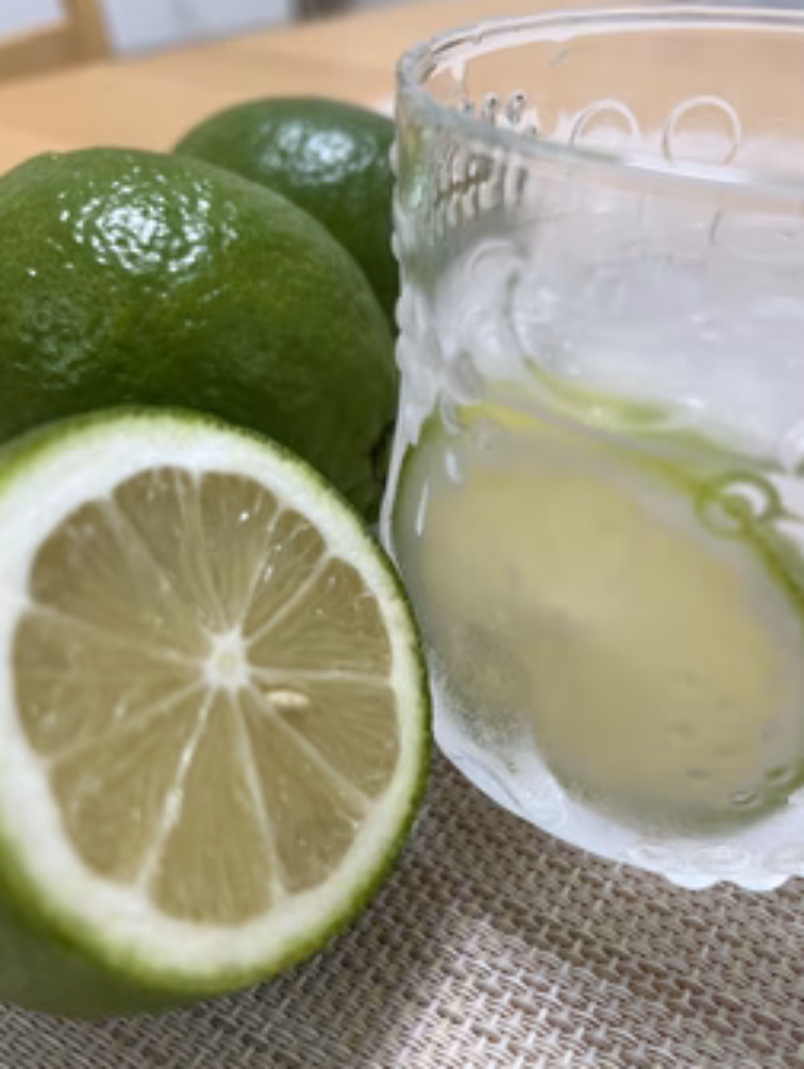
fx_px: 958
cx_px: 450
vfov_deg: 58.2
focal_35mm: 31
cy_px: 578
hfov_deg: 45.4
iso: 80
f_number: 1.6
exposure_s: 1/100
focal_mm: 5.1
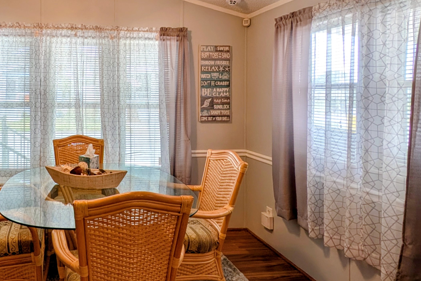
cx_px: 97
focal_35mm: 24
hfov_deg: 68.2
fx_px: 281
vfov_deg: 52.1
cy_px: 93
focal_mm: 2.23
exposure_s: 1/120
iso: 90
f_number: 1.95
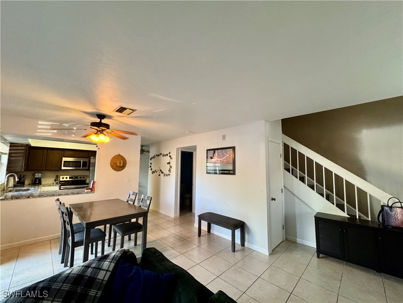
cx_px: 202
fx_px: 163
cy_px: 152
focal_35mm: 14
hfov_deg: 102.1
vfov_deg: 85.7
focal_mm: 2.22
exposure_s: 1/60
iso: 320
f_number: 2.2
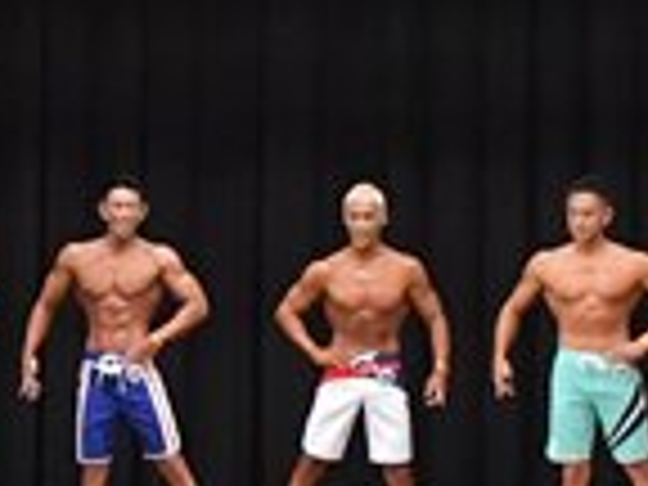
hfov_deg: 9.1
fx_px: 4062
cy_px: 216
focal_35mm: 217
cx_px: 236
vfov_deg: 6.8
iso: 6400
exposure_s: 1/400
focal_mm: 28
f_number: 5.6
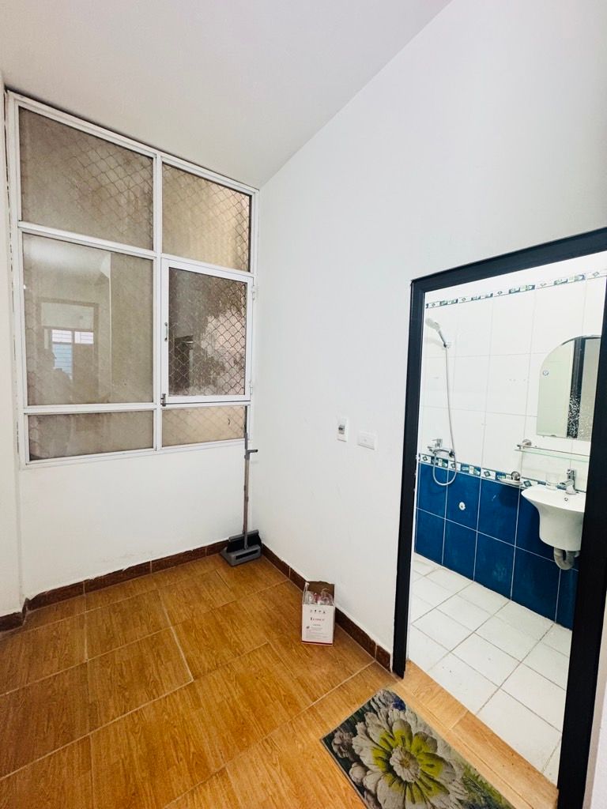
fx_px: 327
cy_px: 404
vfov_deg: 102.1
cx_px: 304
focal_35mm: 14
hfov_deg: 85.7
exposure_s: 1/50
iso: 200
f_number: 2.2
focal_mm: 2.22
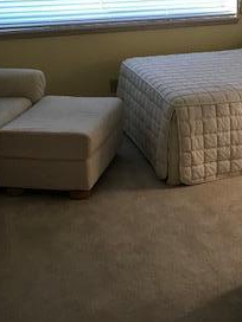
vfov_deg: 28.6
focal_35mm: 66
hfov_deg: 22.0
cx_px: 193
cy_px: 53
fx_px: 615
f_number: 1.8
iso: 40
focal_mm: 3.99
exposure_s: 1/30
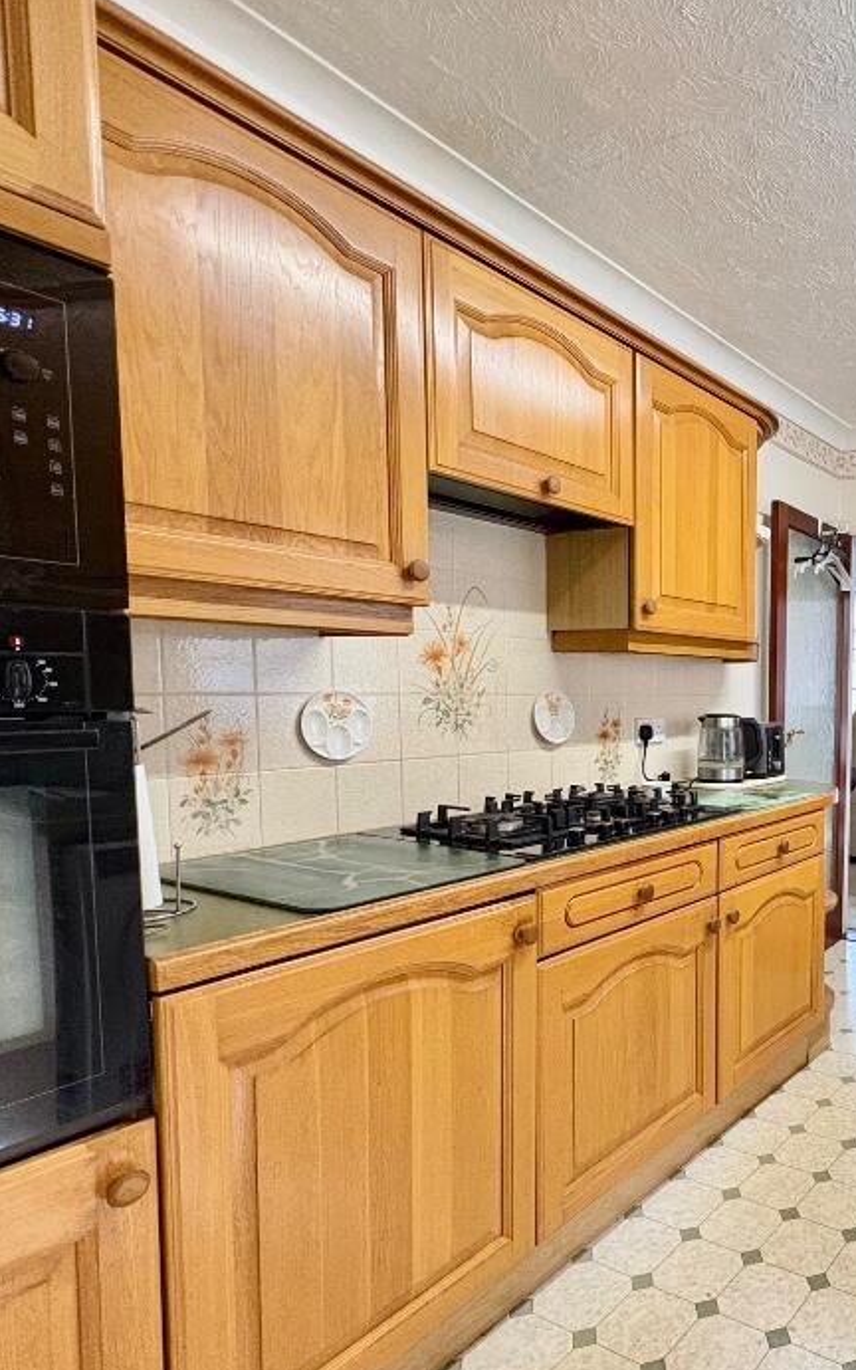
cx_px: 852
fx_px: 821
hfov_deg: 46.3
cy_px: 749
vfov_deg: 79.4
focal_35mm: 22
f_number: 2.2
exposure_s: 1/50
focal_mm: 2.22
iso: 640
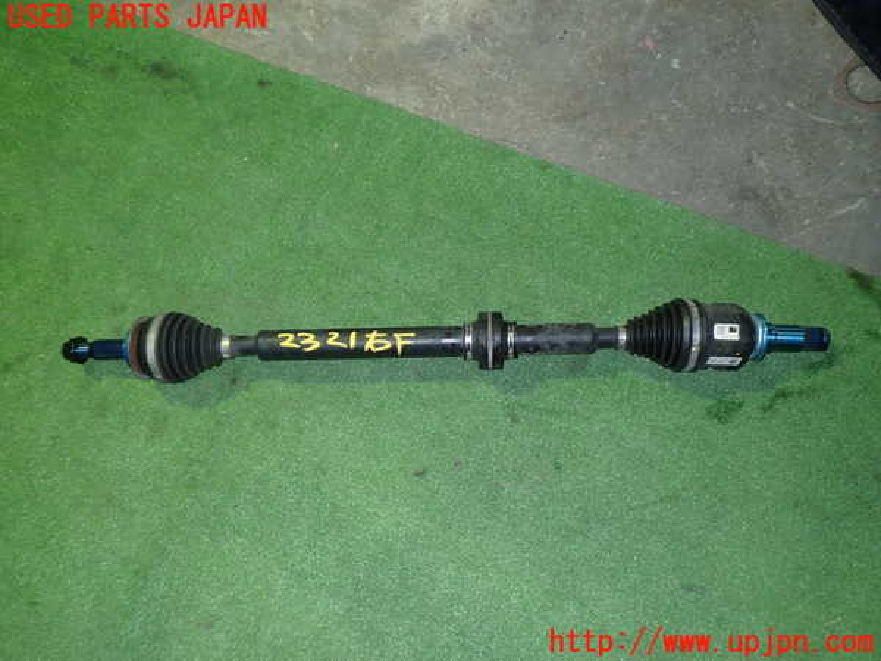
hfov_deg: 60.0
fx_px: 764
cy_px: 330
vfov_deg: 46.8
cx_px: 440
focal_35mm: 30
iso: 200
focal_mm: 5.4
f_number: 2.3
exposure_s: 1/30
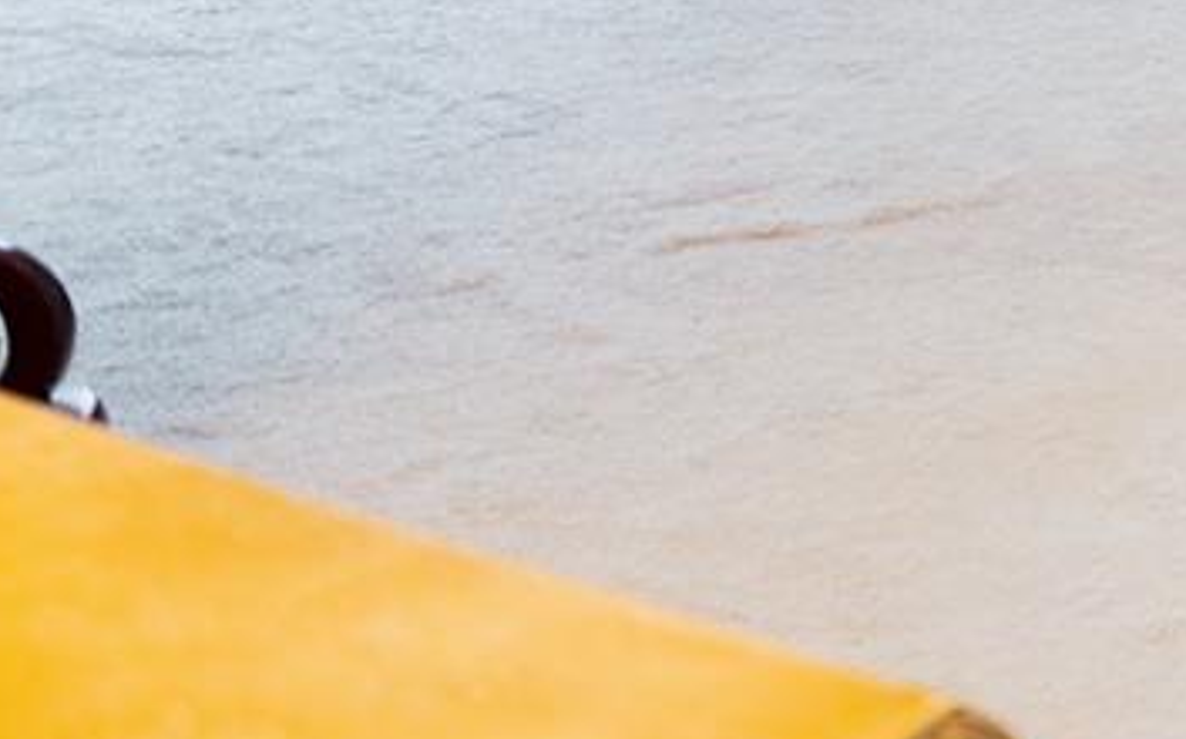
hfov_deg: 14.8
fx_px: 3585
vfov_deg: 10.7
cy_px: -752
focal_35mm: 111
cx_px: 2490
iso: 800
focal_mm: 24
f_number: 2.8
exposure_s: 1/60
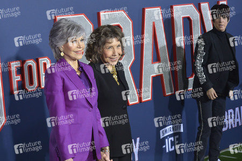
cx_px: 121
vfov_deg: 16.1
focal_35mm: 85
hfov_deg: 23.9
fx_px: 571
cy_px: 80
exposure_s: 1/320
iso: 2000
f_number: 6.3
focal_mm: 85
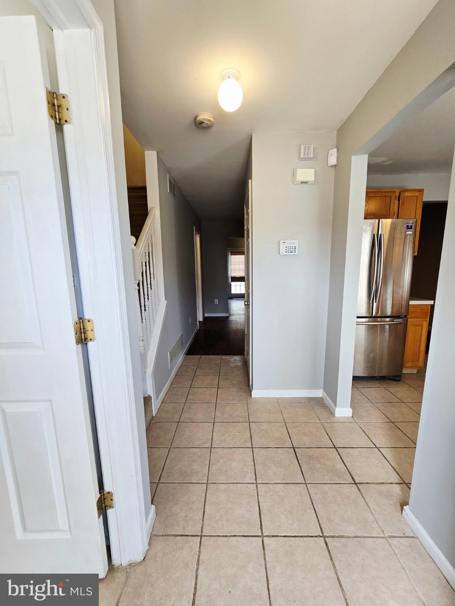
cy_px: 303
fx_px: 228
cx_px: 228
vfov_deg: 106.2
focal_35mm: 13
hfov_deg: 89.9
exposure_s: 1/60.2
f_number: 2.2
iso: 64
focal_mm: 2.2
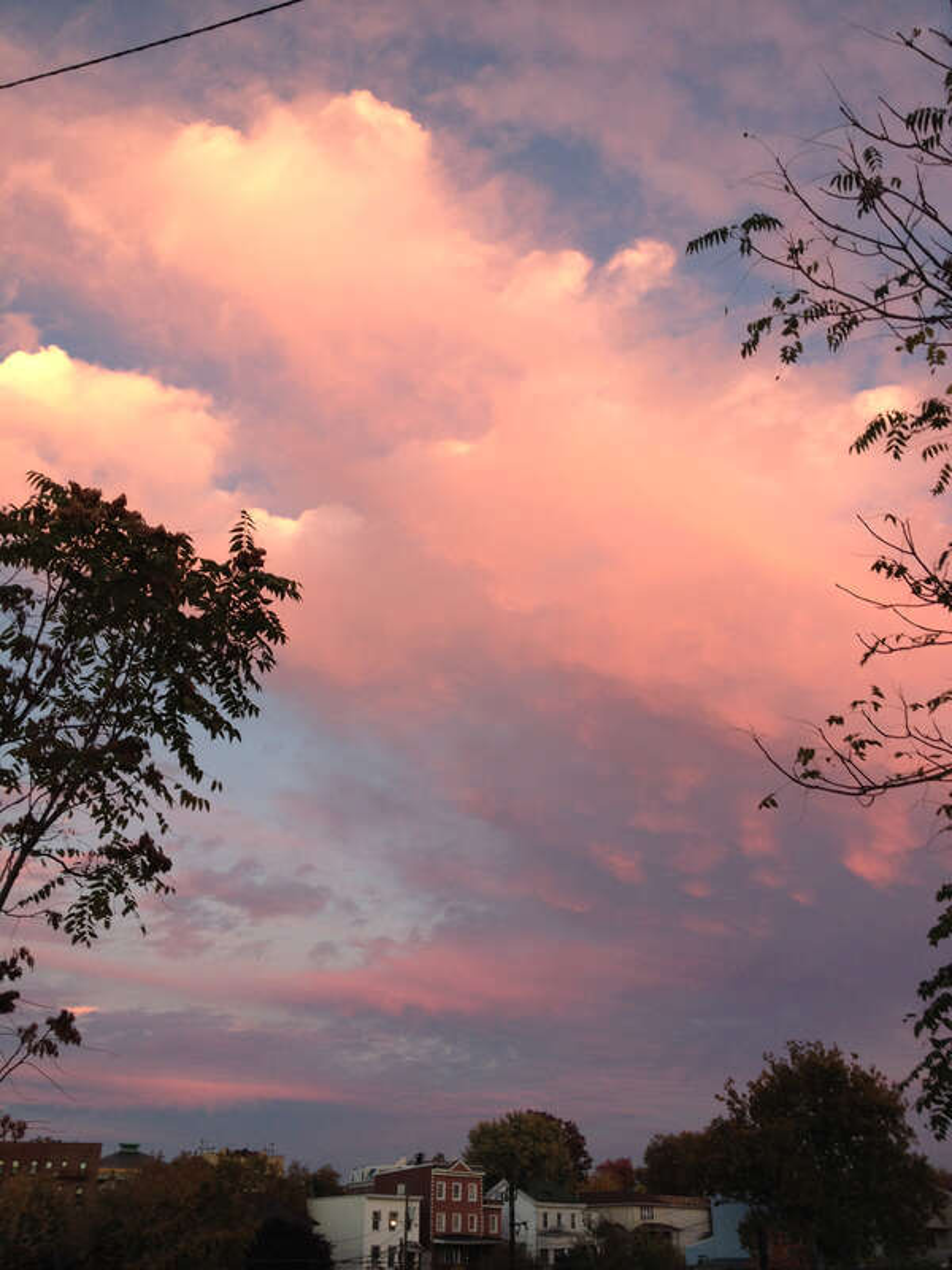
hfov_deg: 40.7
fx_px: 1283
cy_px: 635
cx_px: 476
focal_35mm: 35
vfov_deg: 52.6
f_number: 2.4
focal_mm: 4.28
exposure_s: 1/40
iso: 50
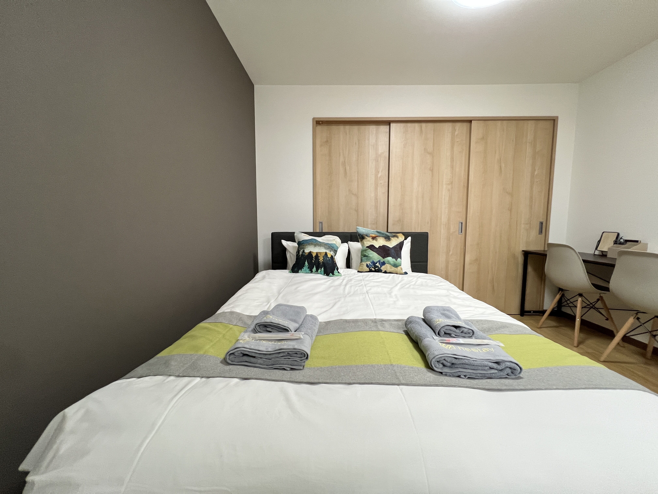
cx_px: 329
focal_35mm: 13
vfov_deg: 89.9
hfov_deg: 106.2
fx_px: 247
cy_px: 247
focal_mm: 1.57
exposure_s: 1/70
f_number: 1.8
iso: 250
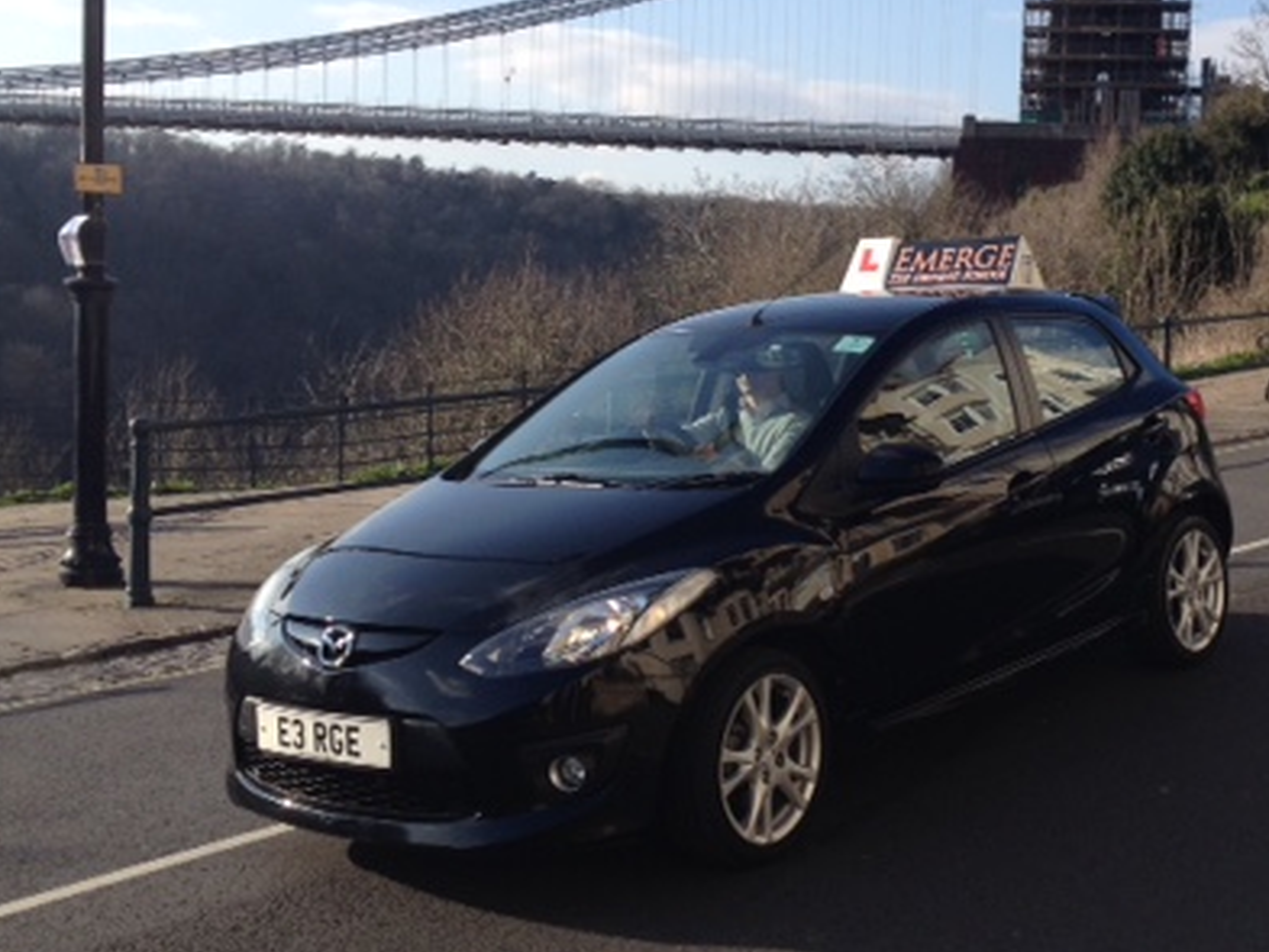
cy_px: 387
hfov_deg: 33.3
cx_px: 914
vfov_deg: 25.6
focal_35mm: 57
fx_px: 2090
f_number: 2.4
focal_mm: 4.28
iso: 50
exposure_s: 1/1151
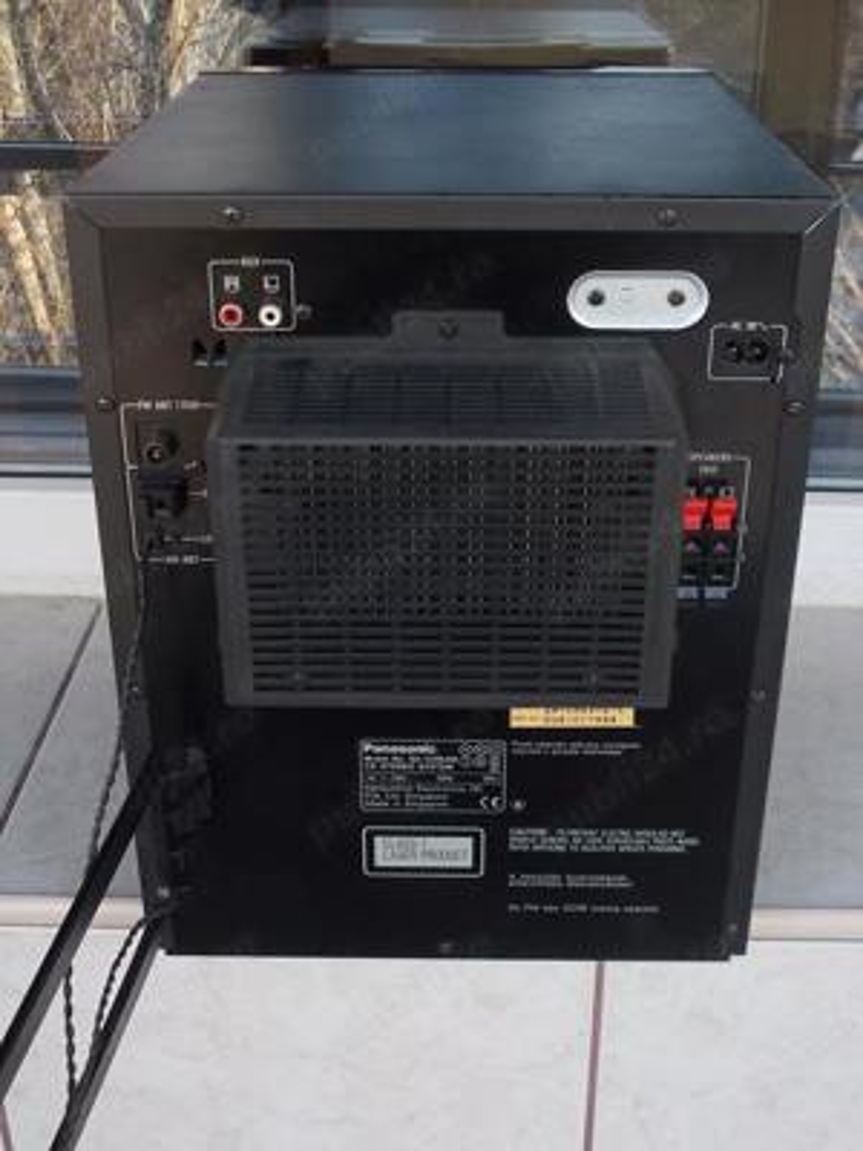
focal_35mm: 43
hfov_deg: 33.6
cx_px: 432
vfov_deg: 43.9
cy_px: 576
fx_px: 1429
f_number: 3.3
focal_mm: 6.1
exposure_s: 1/60
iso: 200
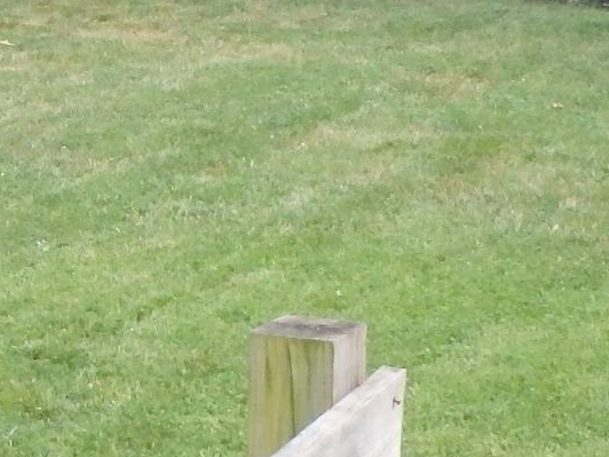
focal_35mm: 131
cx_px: 334
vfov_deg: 11.3
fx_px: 2305
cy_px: 117
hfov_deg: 15.1
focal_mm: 6.1
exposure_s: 1/500
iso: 800
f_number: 4.4
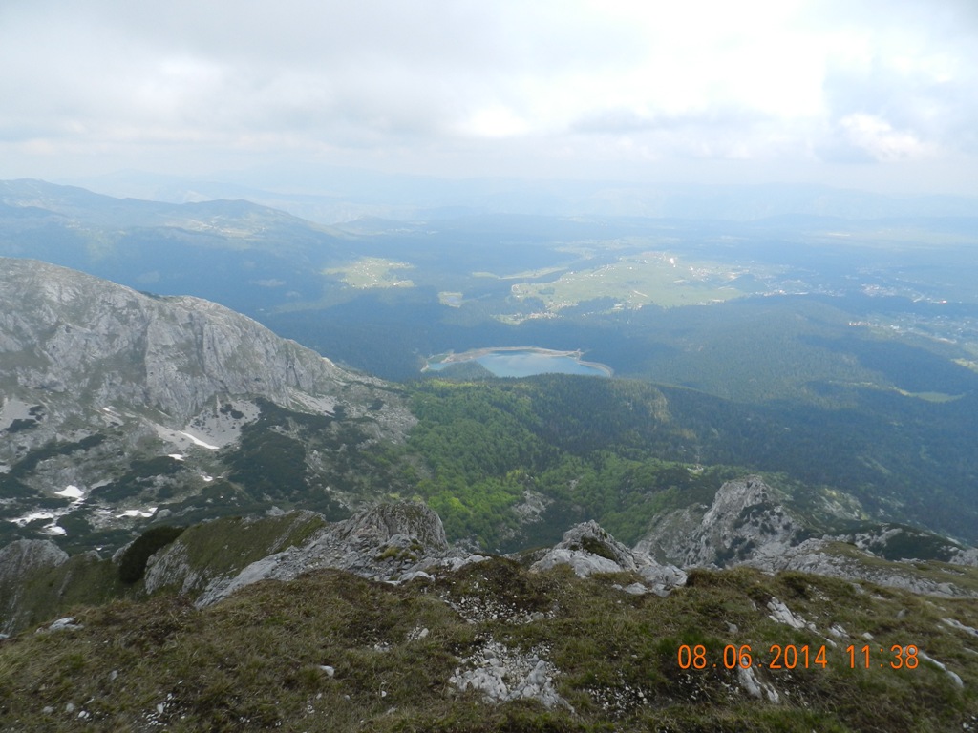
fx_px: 650
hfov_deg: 73.9
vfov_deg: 58.9
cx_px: 489
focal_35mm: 23
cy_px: 366
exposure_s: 1/640
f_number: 4
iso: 160
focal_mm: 4
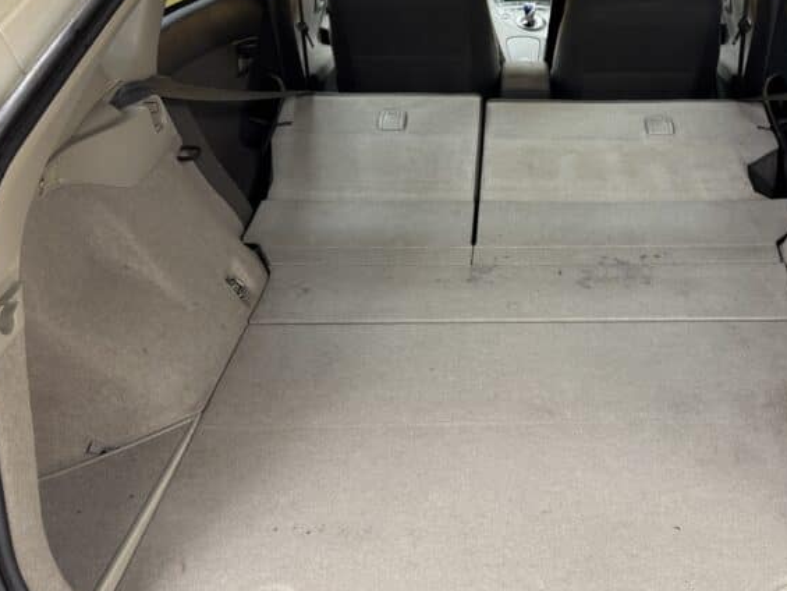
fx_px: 773
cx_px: 539
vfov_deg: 41.8
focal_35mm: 34
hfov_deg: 52.7
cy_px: 284
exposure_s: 1/50
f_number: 1.78
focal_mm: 6.76
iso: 200
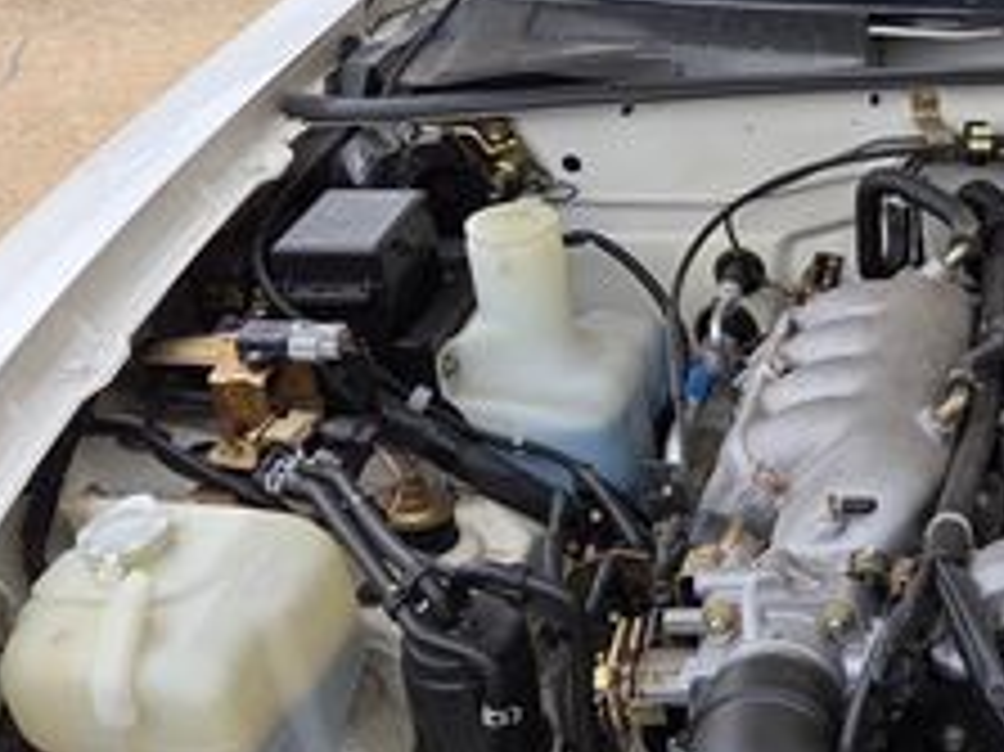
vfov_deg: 22.2
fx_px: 1913
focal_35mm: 66
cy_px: 329
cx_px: 1175
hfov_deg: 26.4
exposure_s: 1/873
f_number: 1.8
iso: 80
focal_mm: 5.4
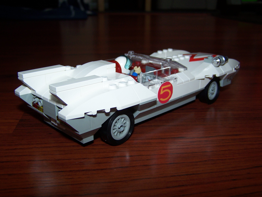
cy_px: 98
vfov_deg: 37.7
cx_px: 131
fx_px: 288
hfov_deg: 49.0
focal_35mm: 38
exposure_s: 1/60
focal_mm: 6.3
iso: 80
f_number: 2.8
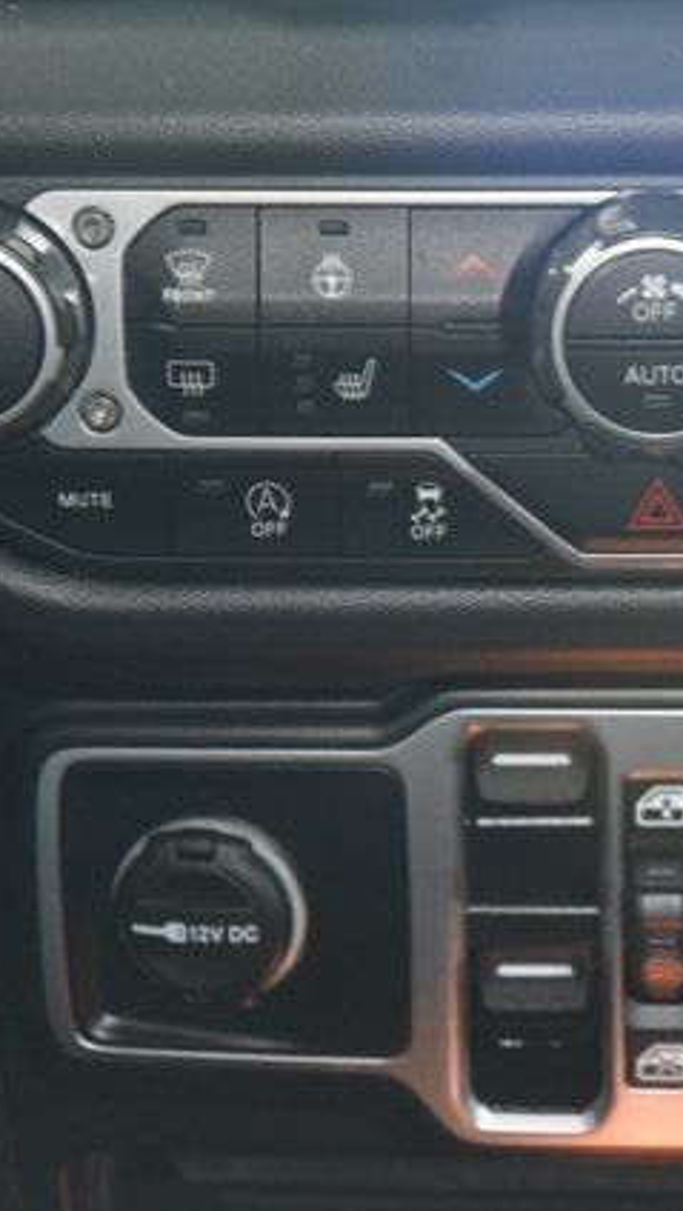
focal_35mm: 166
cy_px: 607
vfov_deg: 13.0
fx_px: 5336
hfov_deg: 7.3
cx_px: 663
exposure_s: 1/6
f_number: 4.5
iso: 2200
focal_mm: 70
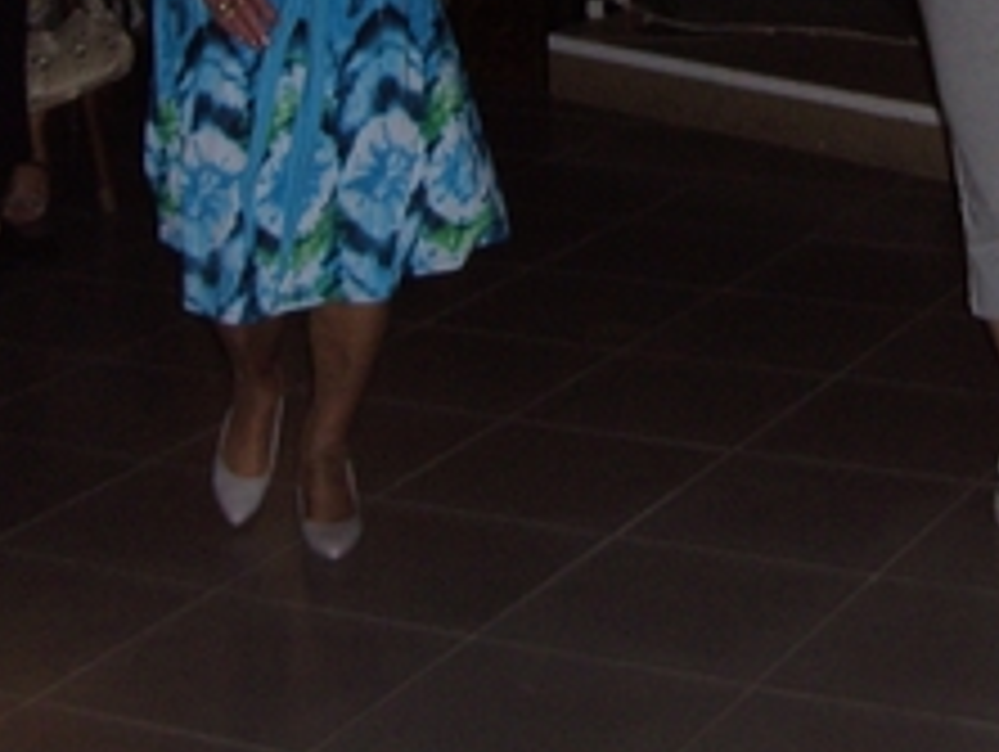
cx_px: 842
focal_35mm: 100
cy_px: -257
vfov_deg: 14.2
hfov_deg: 19.4
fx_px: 2889
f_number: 2.8
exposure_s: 1/50
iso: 100
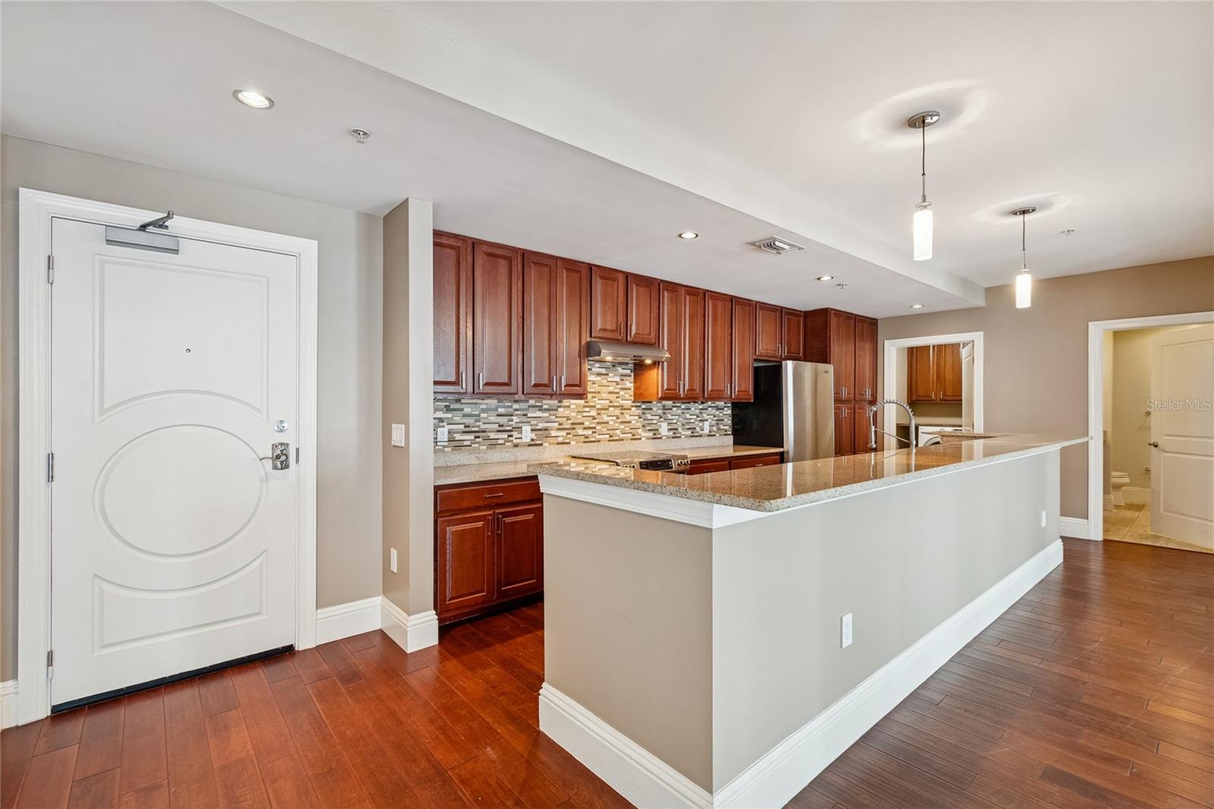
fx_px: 506
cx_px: 607
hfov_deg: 100.4
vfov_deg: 77.3
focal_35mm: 15
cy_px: 404
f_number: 7.1
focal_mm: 10
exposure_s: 1/10
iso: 500
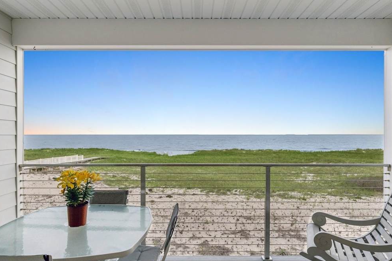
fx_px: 239
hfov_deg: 78.4
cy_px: 143
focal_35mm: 22
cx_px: 180
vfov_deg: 57.1
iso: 400
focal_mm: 17
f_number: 8
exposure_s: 1/500
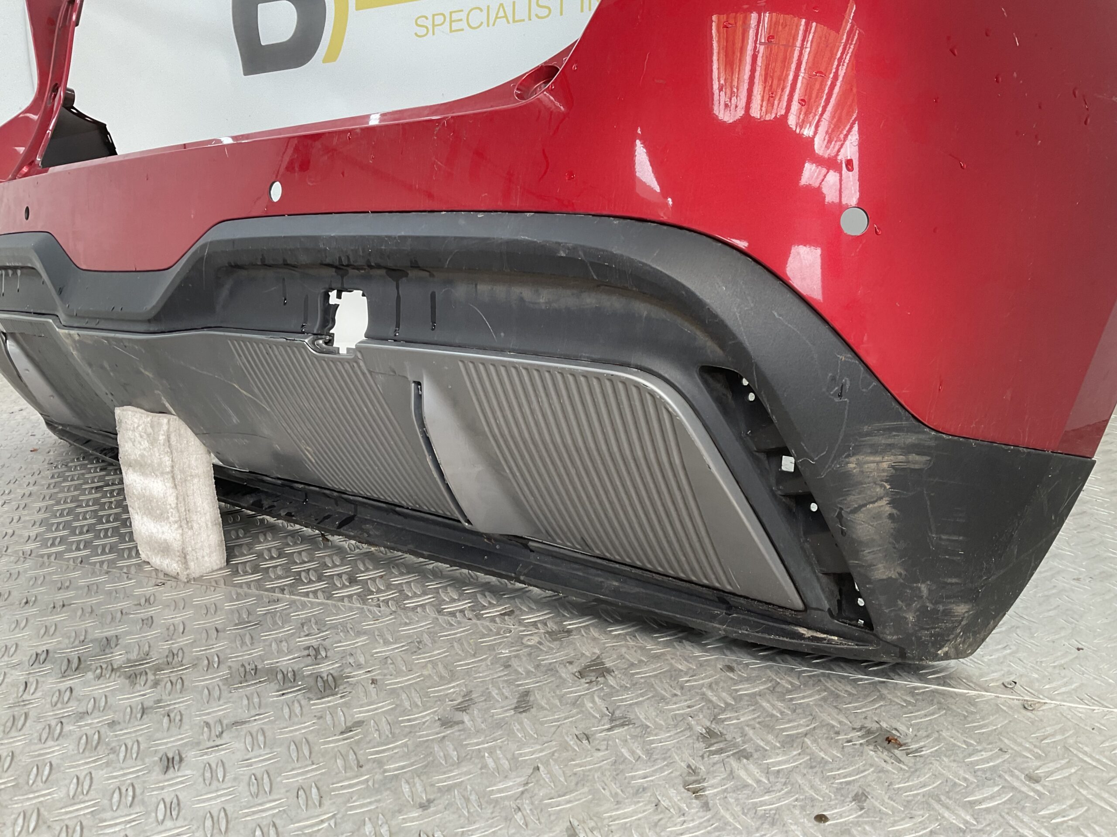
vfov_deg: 48.2
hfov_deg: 61.7
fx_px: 936
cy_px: 418
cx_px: 558
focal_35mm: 29
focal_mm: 3
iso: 32
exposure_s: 1/120
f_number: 1.8
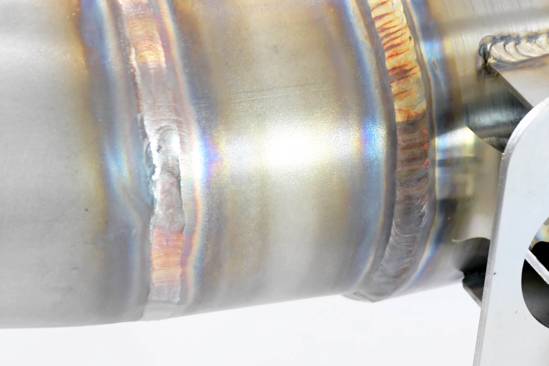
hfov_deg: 9.8
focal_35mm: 208
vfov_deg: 6.6
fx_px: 3172
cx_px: 593
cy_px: 246
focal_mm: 62
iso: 2000
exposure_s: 1/160
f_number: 8
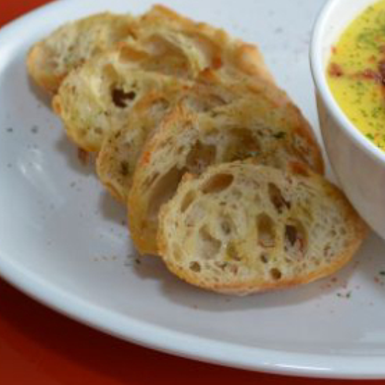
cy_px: 149
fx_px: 994
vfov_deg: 21.9
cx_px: 351
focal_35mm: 79
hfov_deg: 21.4
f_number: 4.2
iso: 500
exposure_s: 1/60
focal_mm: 26
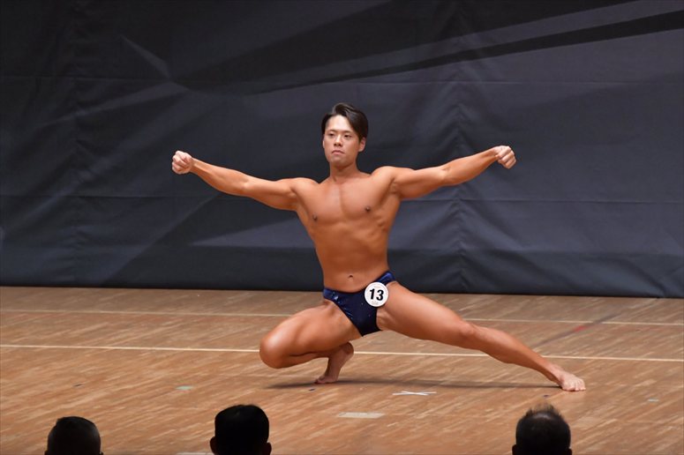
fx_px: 5697
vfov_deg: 4.6
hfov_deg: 6.9
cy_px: 228
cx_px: 342
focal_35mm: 300
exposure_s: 1/400
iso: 6400
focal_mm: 200
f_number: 5.6
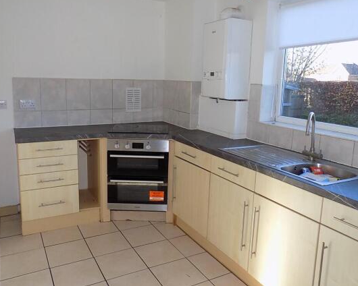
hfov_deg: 60.4
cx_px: 176
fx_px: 307
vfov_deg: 50.0
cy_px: 139
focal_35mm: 29
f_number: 3.2
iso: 80
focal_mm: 4.8
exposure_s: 1/50
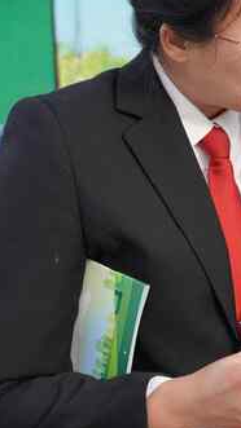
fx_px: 864
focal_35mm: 76
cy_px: 148
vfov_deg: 27.7
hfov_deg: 14.6
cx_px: 380
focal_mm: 32
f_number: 4.5
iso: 100
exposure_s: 1/320
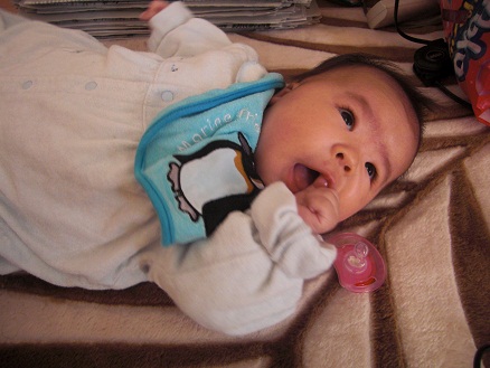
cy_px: 184
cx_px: 245
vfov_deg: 49.8
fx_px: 397
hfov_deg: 63.4
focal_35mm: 28
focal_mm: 4.9
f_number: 2.6
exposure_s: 1/40
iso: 200
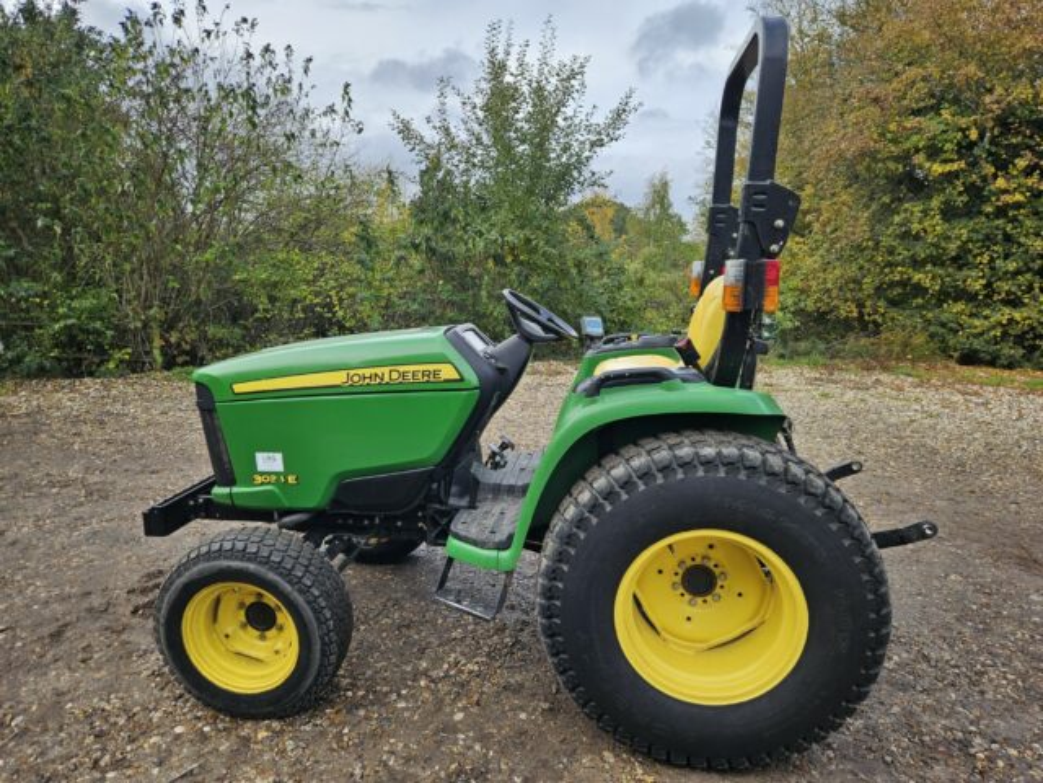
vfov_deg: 58.9
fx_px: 693
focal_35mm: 23
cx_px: 522
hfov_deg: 73.9
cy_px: 392
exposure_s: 1/437
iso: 25
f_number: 1.8
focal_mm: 5.4
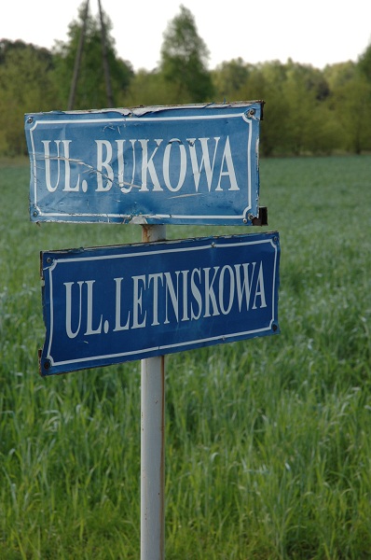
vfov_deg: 19.5
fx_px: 1629
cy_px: 280
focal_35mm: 105
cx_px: 186
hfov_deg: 13.0
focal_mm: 70
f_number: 7.1
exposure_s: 1/200
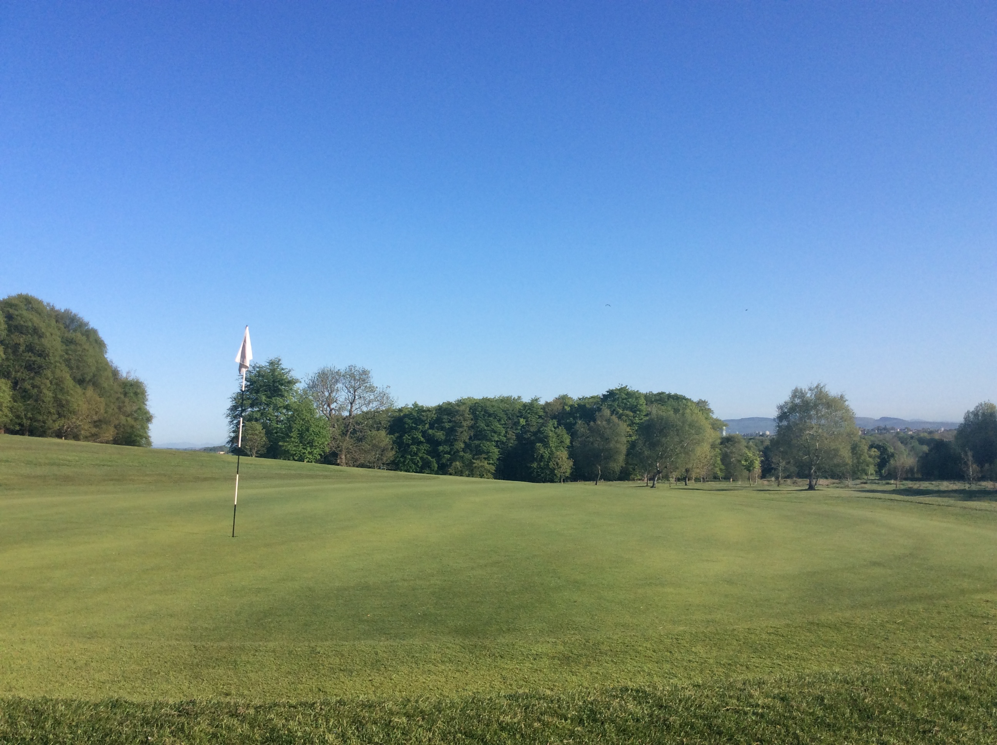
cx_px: 498
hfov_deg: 56.9
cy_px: 372
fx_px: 920
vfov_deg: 44.1
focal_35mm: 32
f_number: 2.4
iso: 32
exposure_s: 1/1121
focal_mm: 3.3
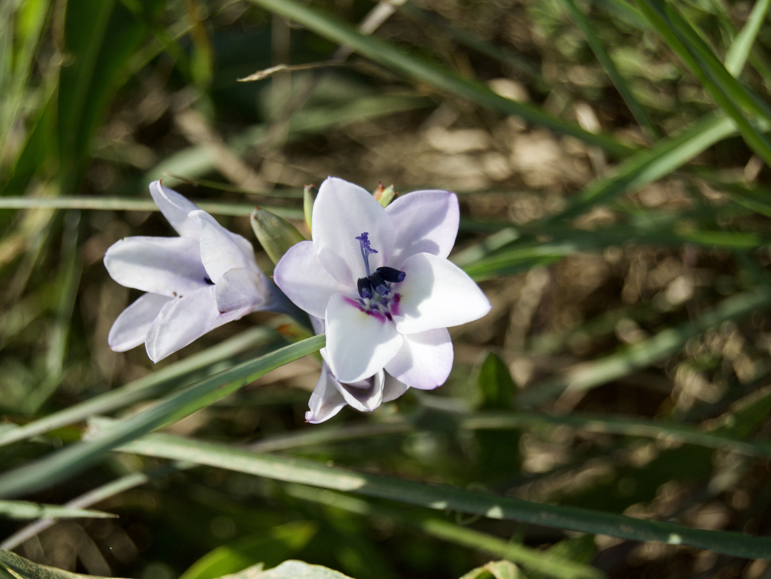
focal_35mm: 90
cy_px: 289
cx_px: 341
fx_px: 1994
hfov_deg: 21.9
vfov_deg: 16.5
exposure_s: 1/1600
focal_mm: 55
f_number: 6.3
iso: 400
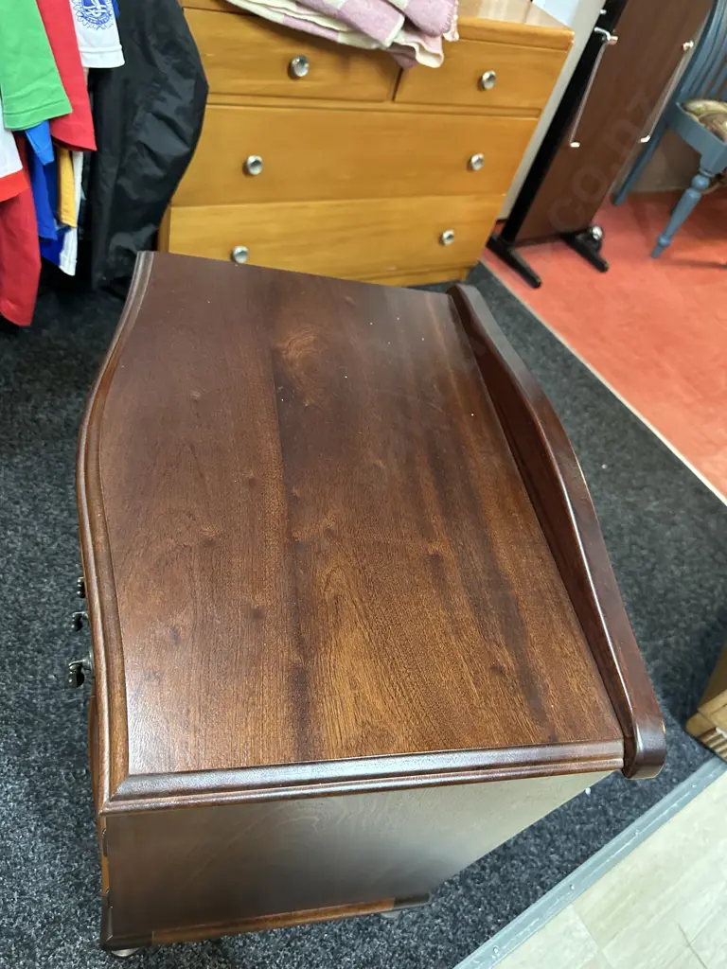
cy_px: 484
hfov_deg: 56.8
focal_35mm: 24
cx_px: 364
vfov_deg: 71.6
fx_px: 672
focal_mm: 6.86
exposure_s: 1/33
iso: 640
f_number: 1.78
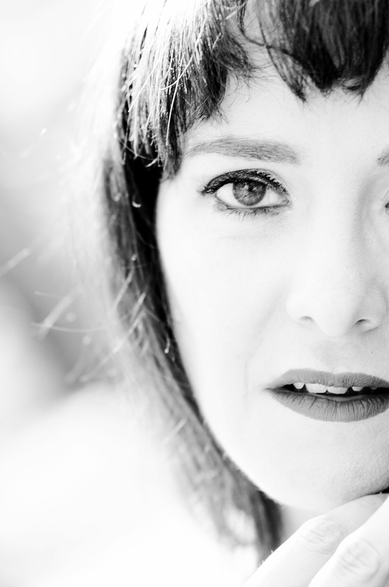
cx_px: 250
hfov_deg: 8.1
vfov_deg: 12.3
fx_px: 2729
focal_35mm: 168
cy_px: 378
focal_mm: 85
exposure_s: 1/250
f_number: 2.8
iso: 200
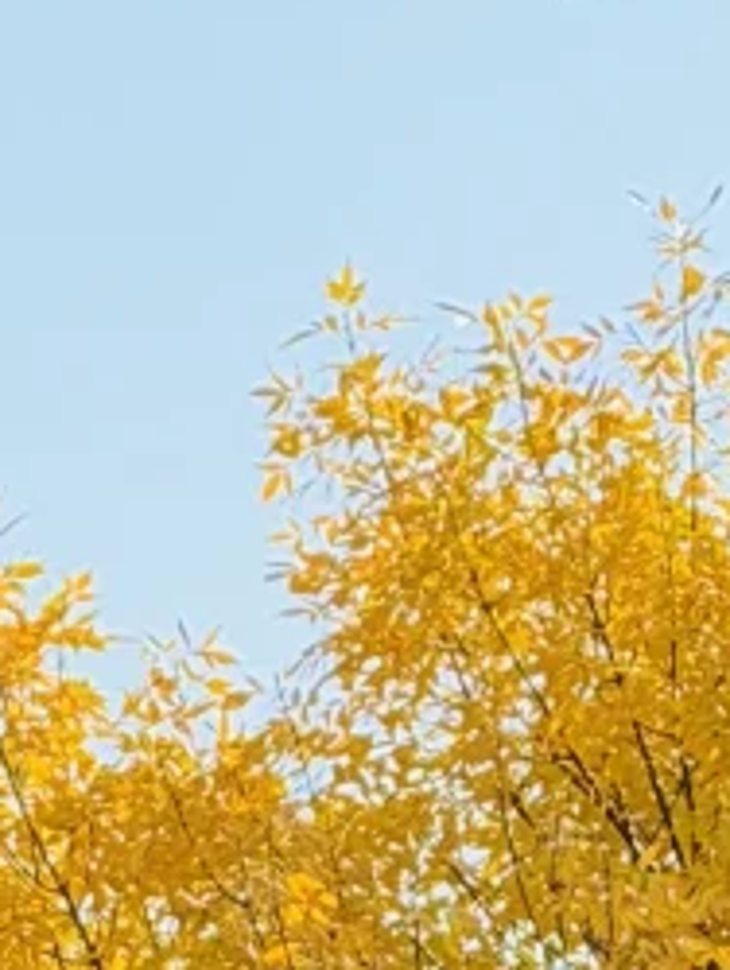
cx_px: -202
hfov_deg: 2.2
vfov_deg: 2.8
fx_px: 19368
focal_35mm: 690
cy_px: 2627
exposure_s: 1/322
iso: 64
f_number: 2.8
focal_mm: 15.66
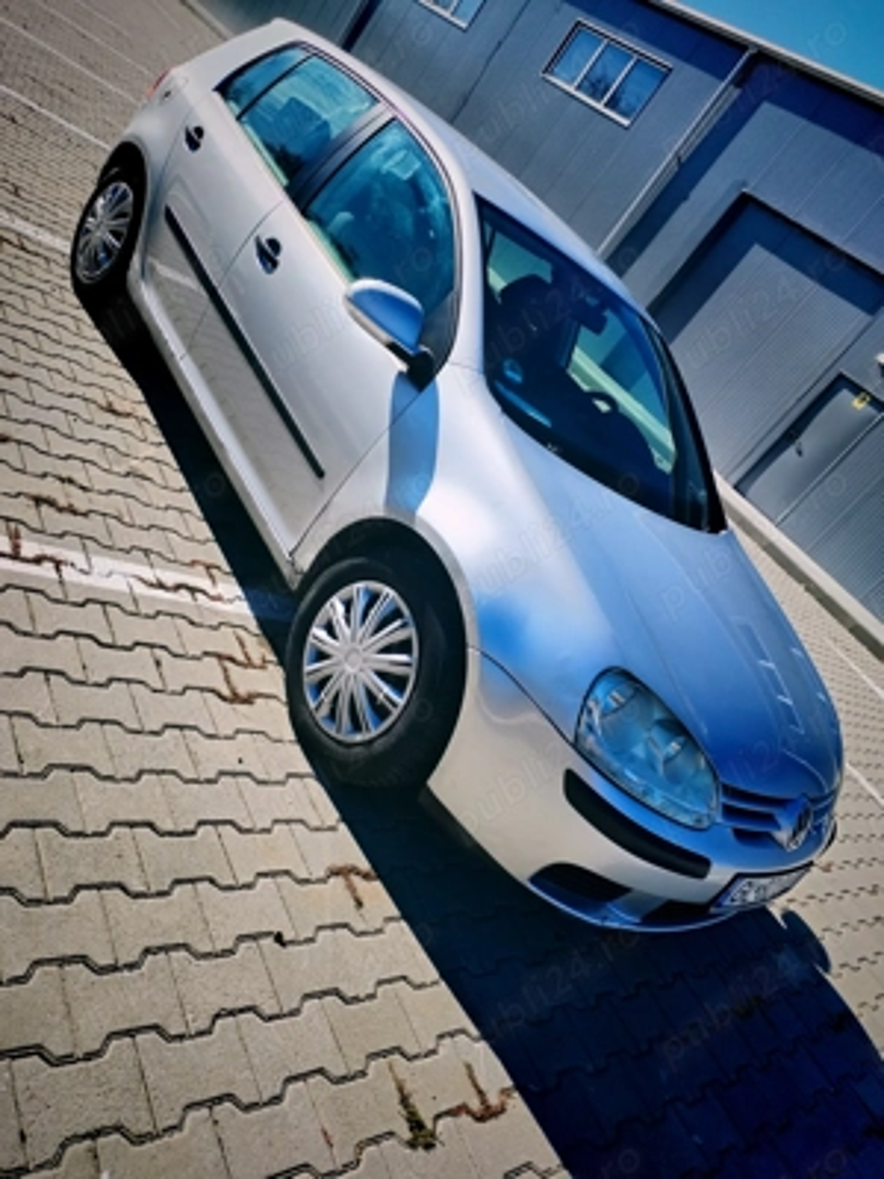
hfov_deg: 53.1
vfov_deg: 67.3
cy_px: 590
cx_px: 442
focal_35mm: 26
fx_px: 885
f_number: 1.8
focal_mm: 4.75
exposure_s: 1/940
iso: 100
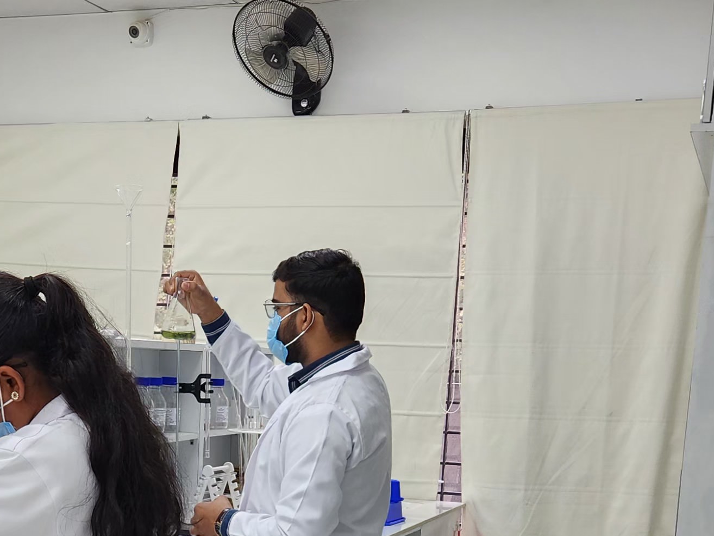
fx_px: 1444
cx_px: 117
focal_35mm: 70
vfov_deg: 20.2
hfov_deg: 27.1
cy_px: 572
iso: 64
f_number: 1.8
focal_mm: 5.4
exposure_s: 1/100
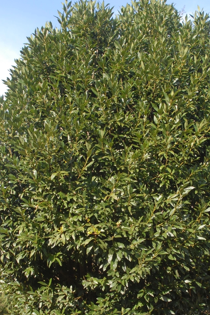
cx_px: 126
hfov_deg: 20.6
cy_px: 211
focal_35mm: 66
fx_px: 577
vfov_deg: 30.3
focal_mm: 28
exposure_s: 1/200
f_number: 7.1
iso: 400
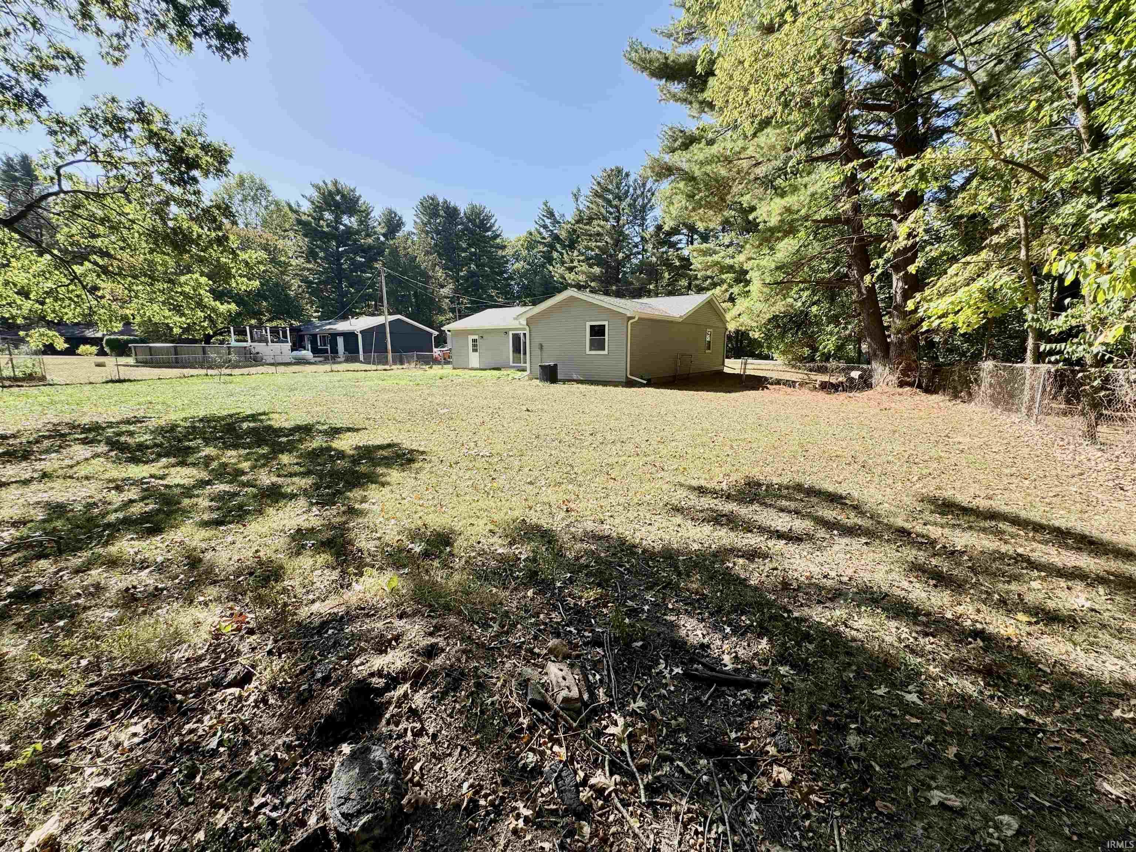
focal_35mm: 14
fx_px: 459
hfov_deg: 102.1
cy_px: 426
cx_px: 568
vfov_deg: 85.7
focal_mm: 2.22
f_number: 2.2
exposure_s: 1/561
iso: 40
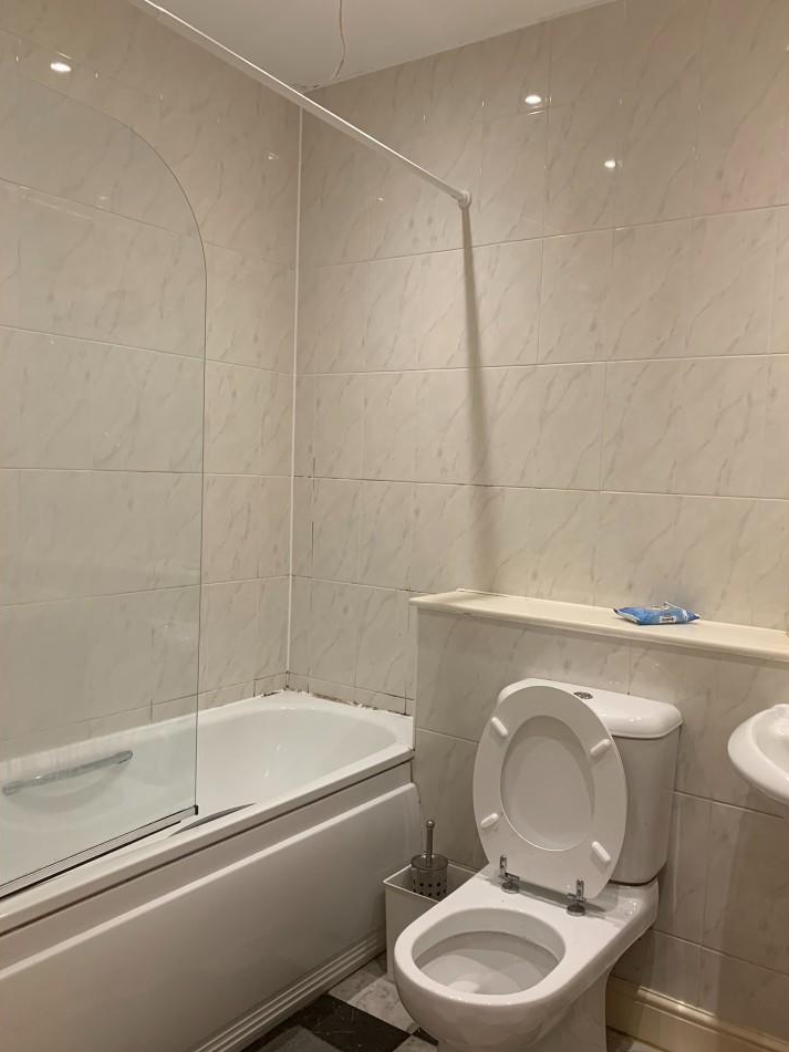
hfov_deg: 49.7
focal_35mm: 28
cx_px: 421
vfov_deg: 63.4
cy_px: 549
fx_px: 851
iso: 125
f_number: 1.8
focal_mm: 4.25
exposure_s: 1/50
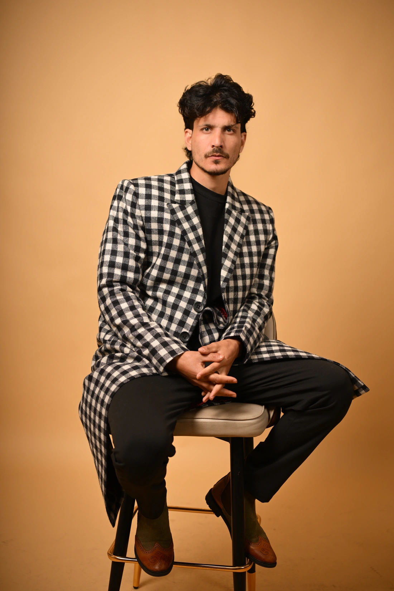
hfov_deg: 27.0
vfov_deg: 39.6
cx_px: 197
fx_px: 821
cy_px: 296
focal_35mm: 50
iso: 160
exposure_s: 1/1000
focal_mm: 50
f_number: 2.2
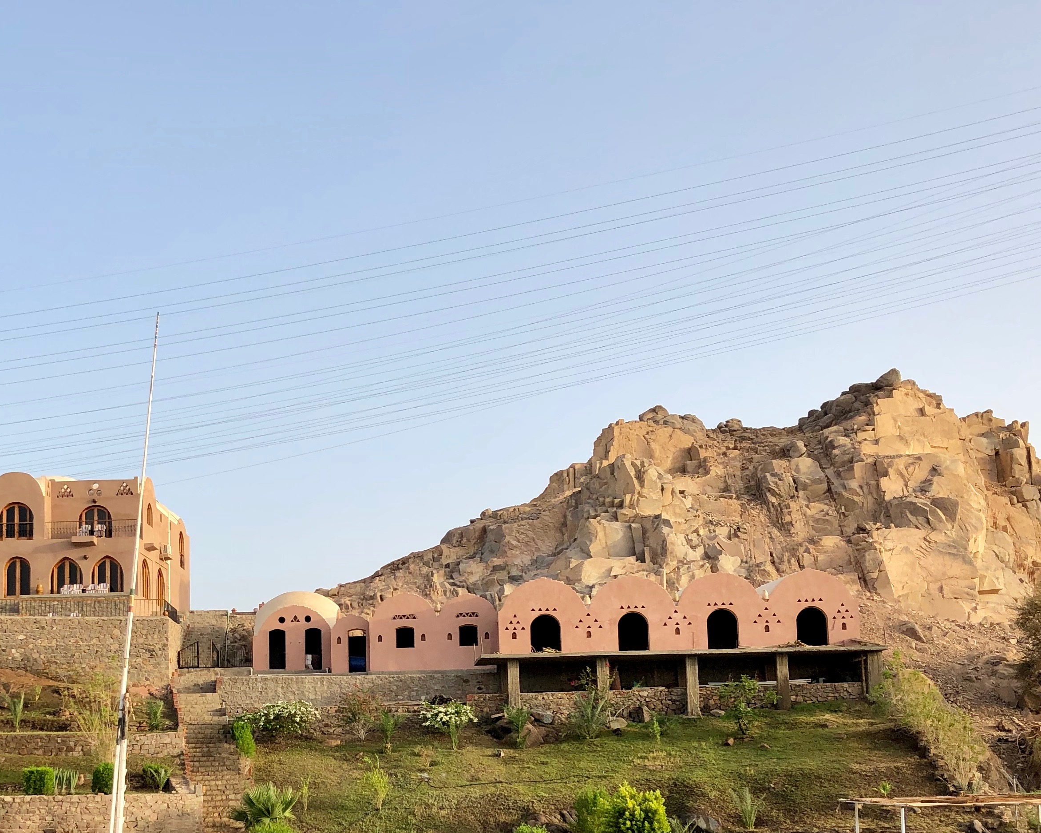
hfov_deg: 39.1
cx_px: 345
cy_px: 636
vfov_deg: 31.5
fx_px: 1448
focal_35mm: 47
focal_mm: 3.99
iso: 20
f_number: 1.8
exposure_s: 1/750
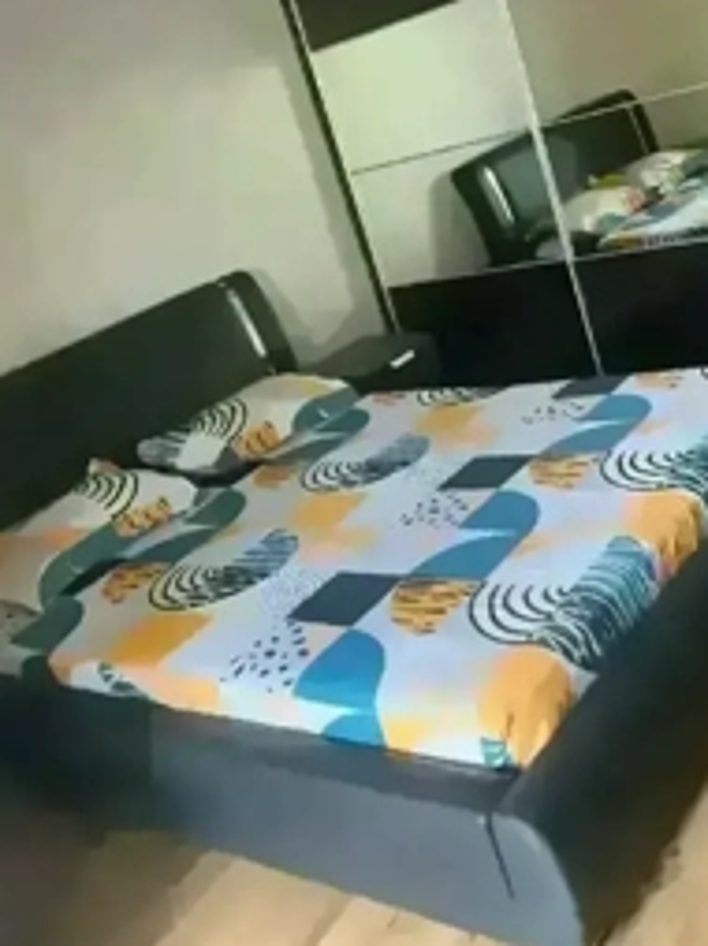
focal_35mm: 41
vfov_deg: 45.4
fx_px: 1120
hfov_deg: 35.0
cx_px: 395
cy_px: 346
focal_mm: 5.1
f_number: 1.6
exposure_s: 1/60
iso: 320
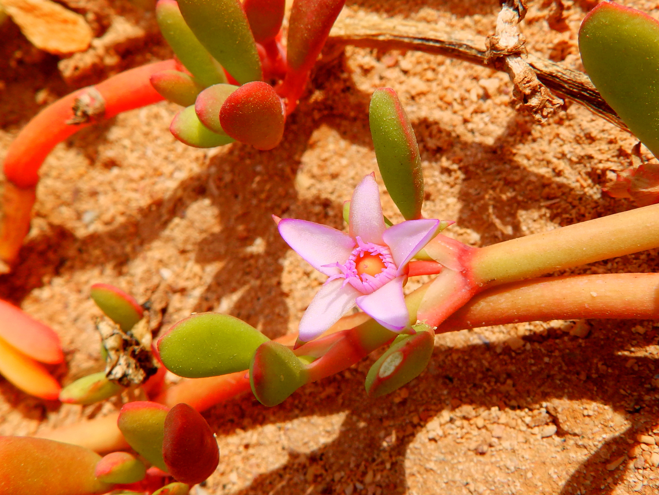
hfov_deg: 56.8
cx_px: 330
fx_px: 610
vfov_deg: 44.2
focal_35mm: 32
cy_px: 248
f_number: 4.5
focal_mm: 5.7
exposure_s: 1/640
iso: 80
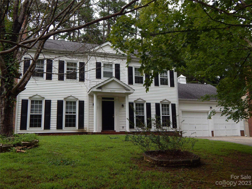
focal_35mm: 31
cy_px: 94
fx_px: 226
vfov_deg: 45.4
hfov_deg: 58.4
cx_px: 126
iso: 125
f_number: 3.2
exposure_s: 1/250
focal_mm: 5.6
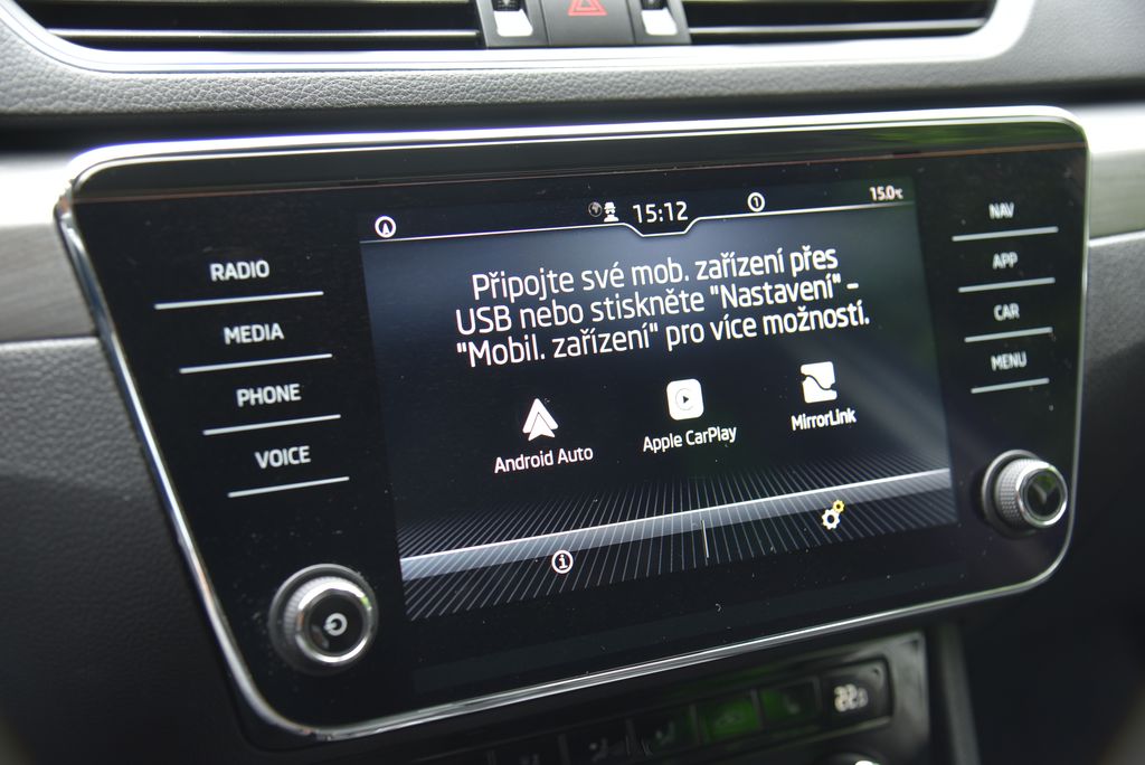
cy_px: 382
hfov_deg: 41.1
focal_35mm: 48
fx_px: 1527
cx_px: 572
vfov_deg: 28.1
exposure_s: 1/60
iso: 500
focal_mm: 48
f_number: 4
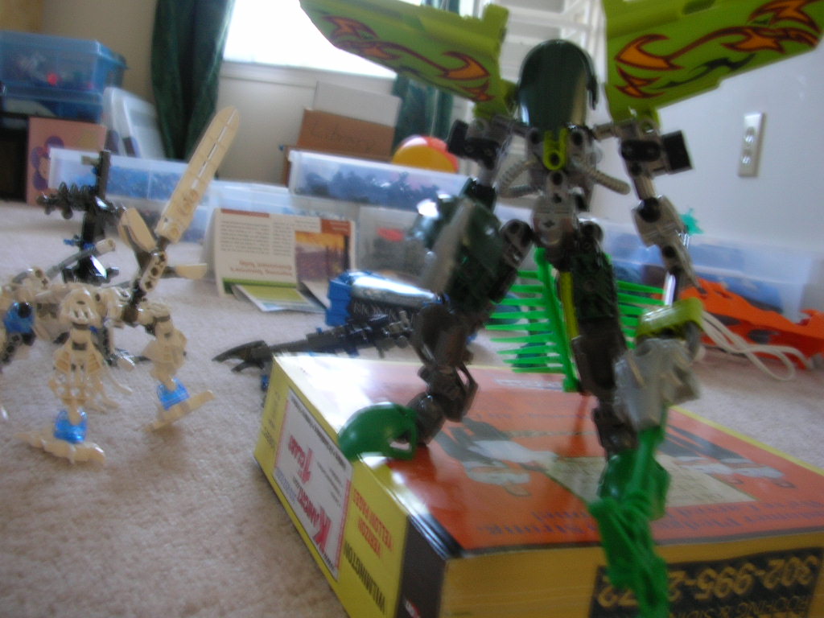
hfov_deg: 52.6
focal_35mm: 35
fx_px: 833
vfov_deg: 40.7
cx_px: 412
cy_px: 309
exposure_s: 1/5.7
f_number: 2.8
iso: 55
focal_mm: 5.8
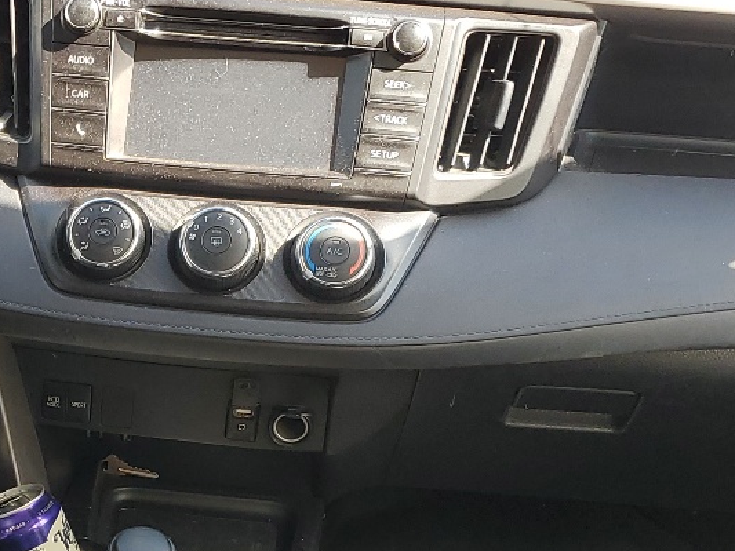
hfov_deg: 24.3
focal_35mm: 78
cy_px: 511
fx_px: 1657
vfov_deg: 18.5
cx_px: 62
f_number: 1.5
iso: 50
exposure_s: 1/185
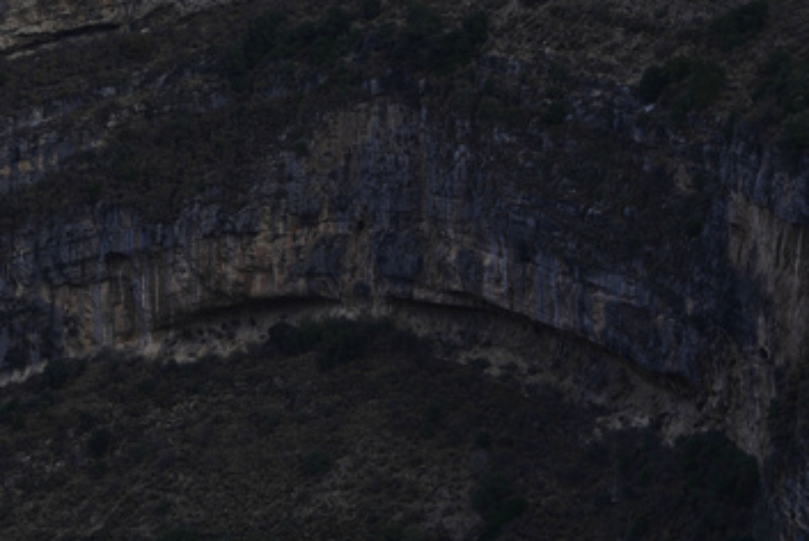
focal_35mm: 203
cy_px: -180
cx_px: -128
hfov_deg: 10.0
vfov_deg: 6.7
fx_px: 4565
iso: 50
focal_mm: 70
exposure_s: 1/400
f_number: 5
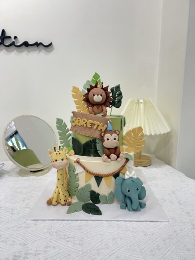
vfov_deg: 67.3
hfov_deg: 53.1
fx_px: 195
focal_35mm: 26
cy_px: 130
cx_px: 98
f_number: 1.6
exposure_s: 1/50
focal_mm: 5.1
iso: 80
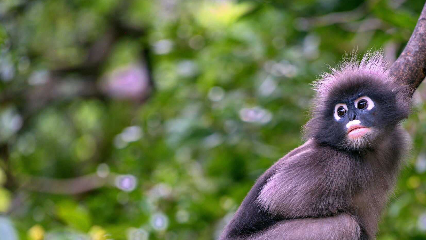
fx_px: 3445
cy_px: 190
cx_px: 285
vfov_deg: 4.0
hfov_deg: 7.1
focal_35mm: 305
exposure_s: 1/250
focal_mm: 200
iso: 800
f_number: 4
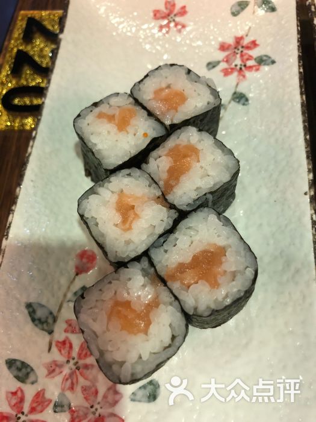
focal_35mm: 28
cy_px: 211
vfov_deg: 63.4
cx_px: 158
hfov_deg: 49.7
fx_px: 341
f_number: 1.8
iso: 80
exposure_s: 1/17
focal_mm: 3.99
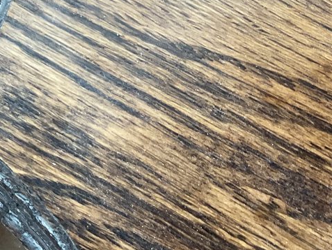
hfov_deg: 20.2
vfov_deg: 15.3
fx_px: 883
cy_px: -79
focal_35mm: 92
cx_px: 381
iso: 100
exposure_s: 1/60
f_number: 1.8
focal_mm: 3
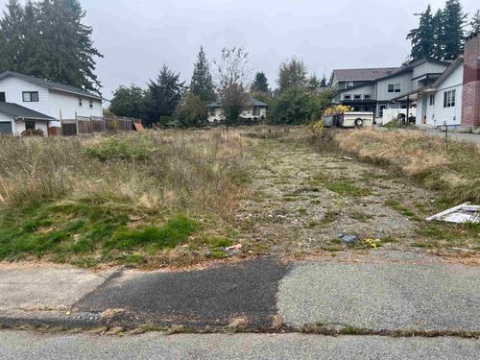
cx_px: 240
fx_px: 361
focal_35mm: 26
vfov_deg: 53.1
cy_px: 180
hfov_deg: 67.3
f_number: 1.5
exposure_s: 1/461
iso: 50
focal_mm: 5.7
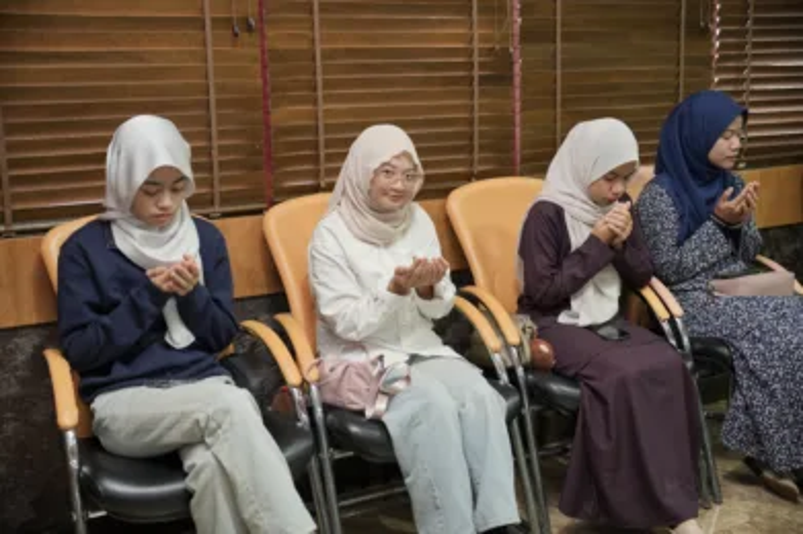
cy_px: 267
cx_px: 402
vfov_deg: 31.9
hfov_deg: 46.5
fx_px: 934
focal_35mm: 42
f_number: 2.8
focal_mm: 41.9
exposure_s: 1/80
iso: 500
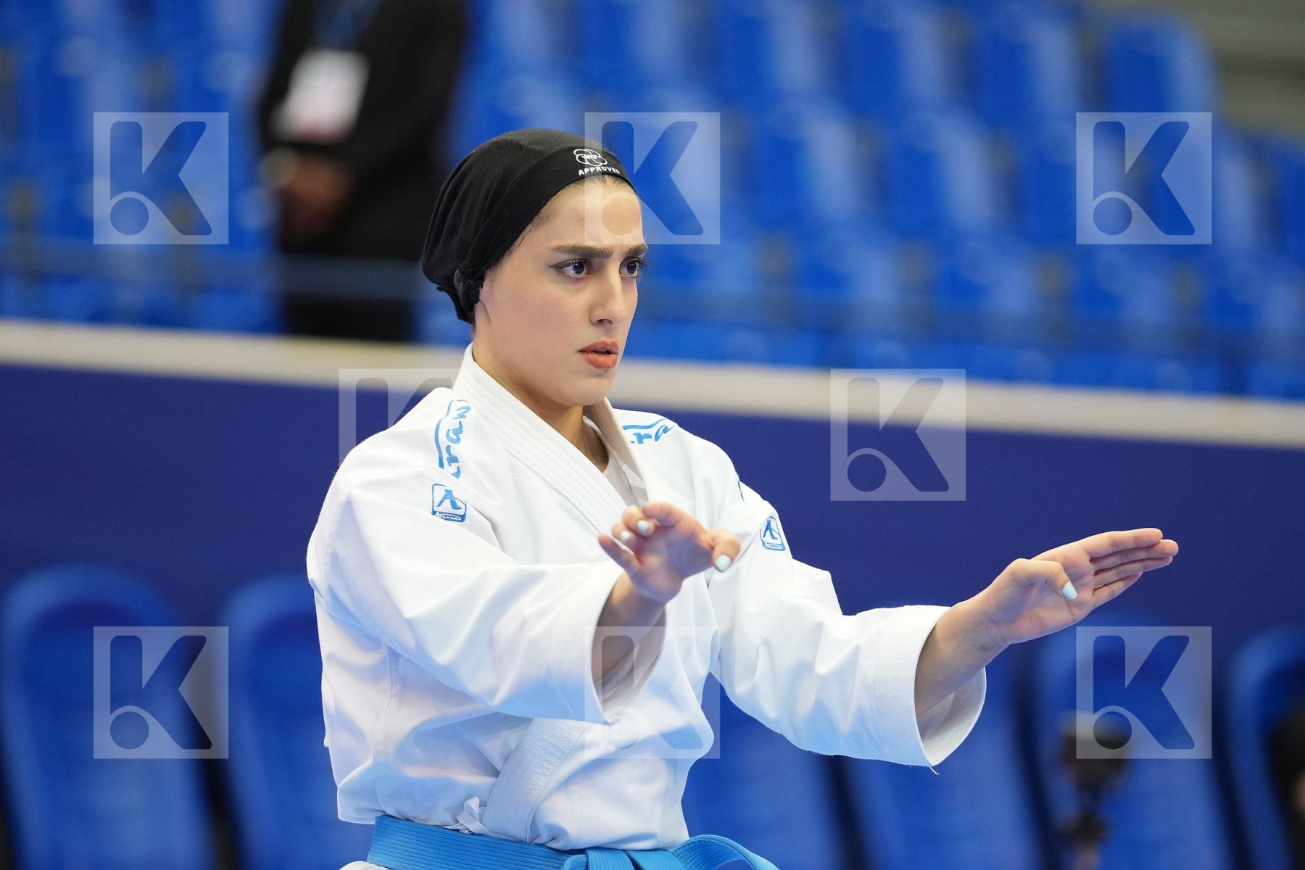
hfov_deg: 6.9
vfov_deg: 4.6
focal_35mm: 300
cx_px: 652
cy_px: 435
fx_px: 10874
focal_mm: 200
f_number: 2.8
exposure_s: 1/500
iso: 1600
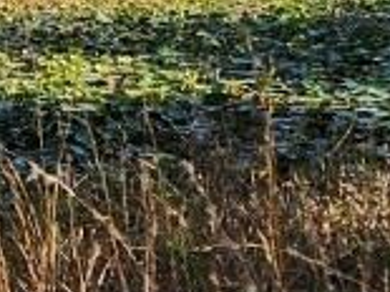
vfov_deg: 9.7
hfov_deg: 12.1
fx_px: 1711
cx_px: -287
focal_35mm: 152
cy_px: -3
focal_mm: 6.4
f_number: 1.8
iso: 12
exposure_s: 1/470
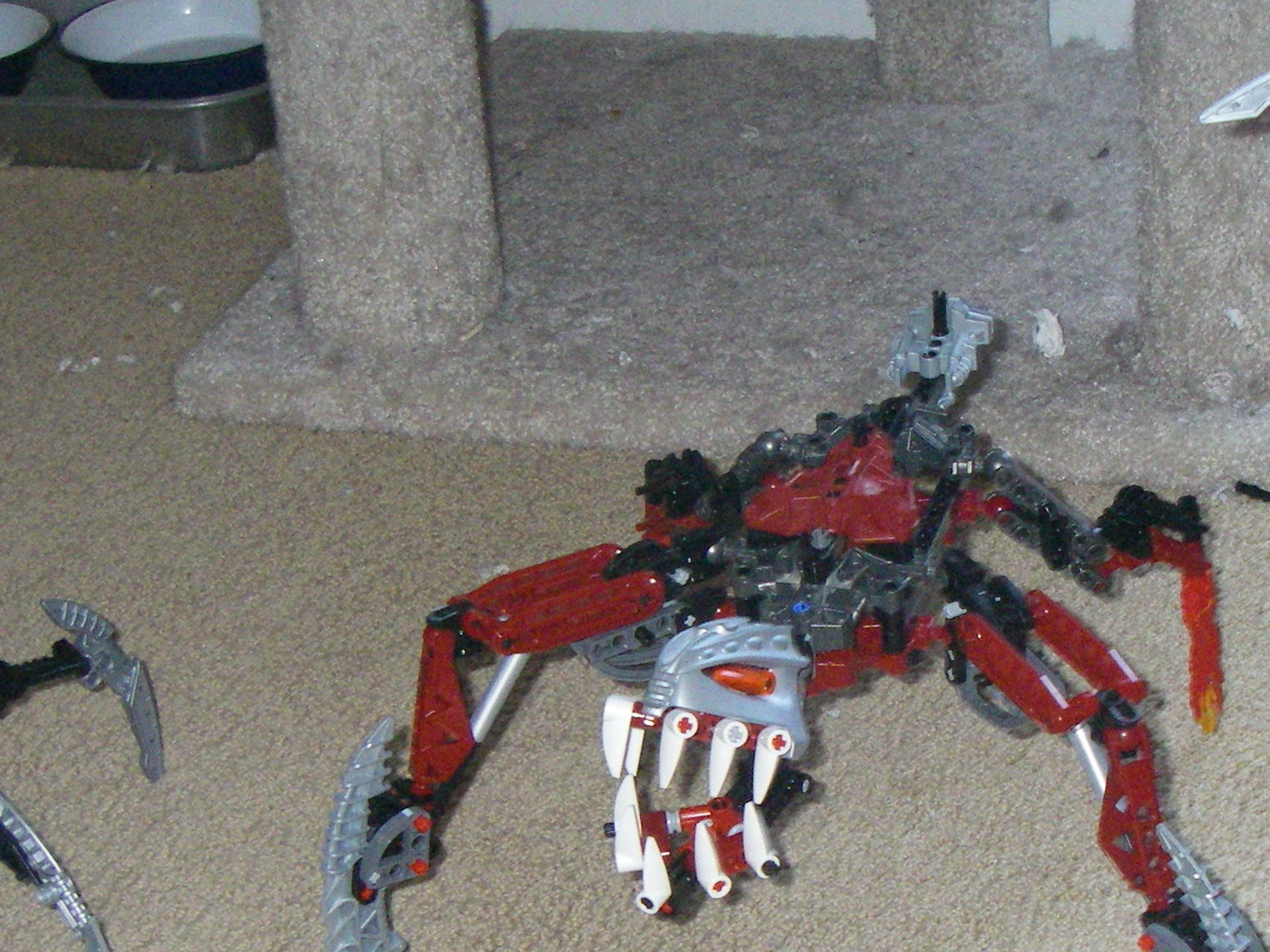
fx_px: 2825
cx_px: 869
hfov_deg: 25.2
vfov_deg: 19.0
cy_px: 748
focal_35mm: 77
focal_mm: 6.3
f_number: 3.3
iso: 400
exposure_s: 1/50
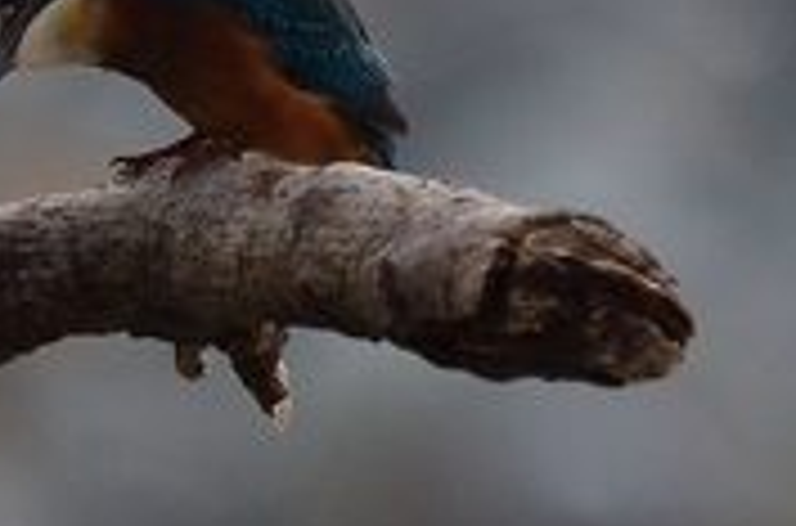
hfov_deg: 0.7
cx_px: 157
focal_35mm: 2797
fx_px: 61679
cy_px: 7
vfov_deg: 0.5
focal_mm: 550
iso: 1600
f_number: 8
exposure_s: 1/4000
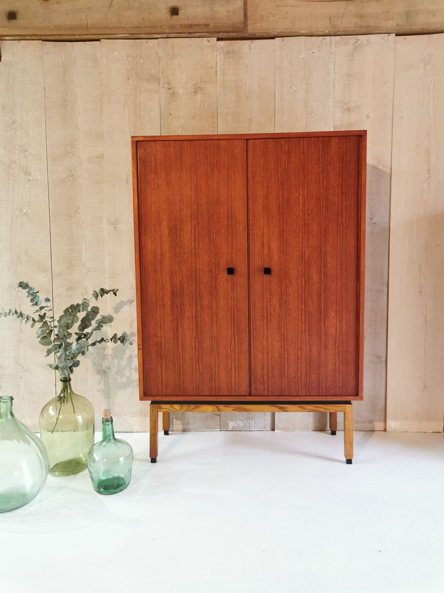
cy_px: 296
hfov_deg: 51.4
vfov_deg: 65.3
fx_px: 462
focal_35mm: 27
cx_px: 222
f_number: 1.8
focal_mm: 5.58
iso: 250
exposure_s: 1/50
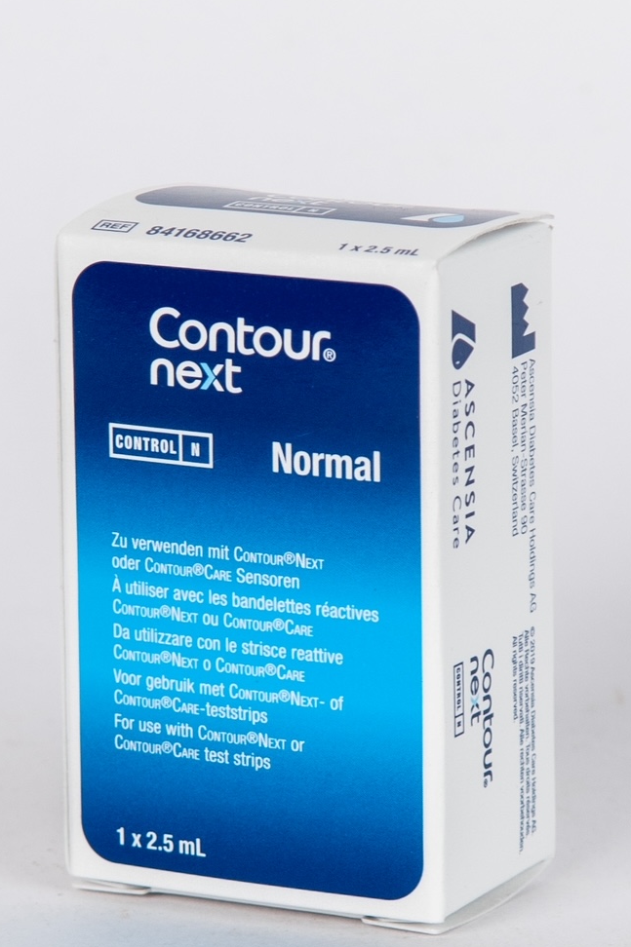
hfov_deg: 12.6
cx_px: 277
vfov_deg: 18.8
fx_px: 2860
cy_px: 539
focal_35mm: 109
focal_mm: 55
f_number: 8
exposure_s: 1/125
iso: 100
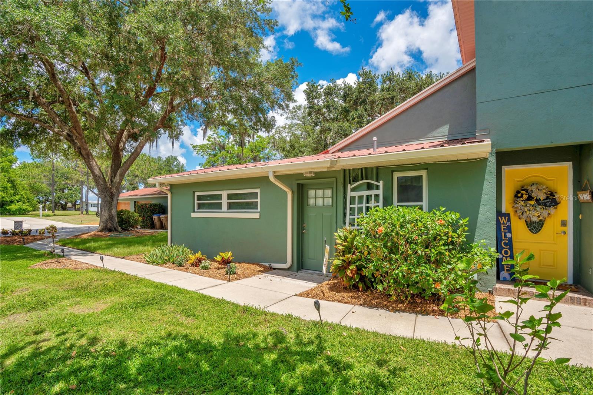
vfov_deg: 73.7
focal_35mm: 16
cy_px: 198
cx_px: 296
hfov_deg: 96.7
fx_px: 263
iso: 100
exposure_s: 1/160
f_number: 10
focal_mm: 16
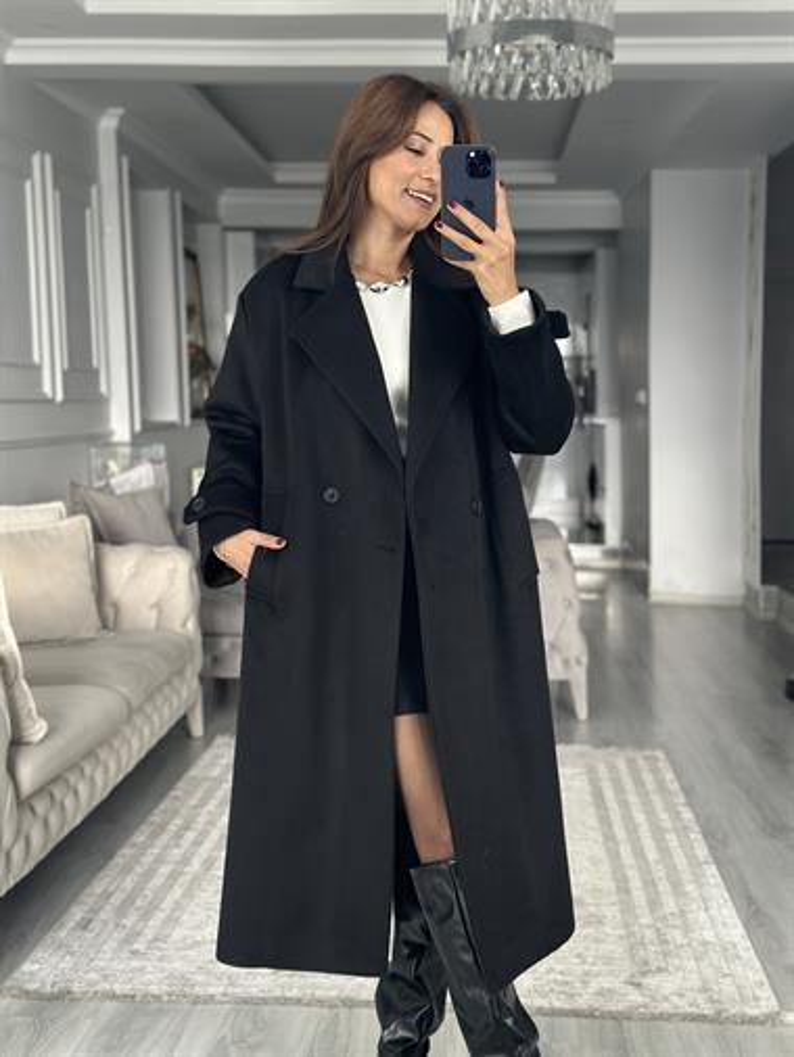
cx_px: 397
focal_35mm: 48
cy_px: 528
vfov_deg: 39.6
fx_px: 1467
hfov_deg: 30.3
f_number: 1.78
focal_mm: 6.86
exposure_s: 1/69
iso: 125
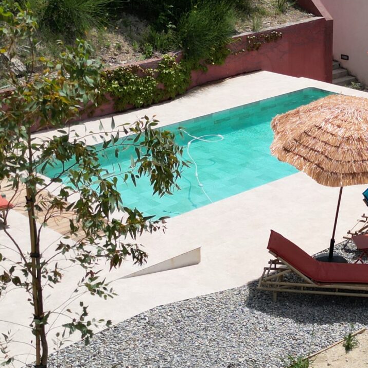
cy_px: 169
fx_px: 914
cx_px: 312
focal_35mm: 76
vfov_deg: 22.8
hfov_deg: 22.3
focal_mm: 6.72
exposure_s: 1/3200
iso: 110
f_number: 1.7
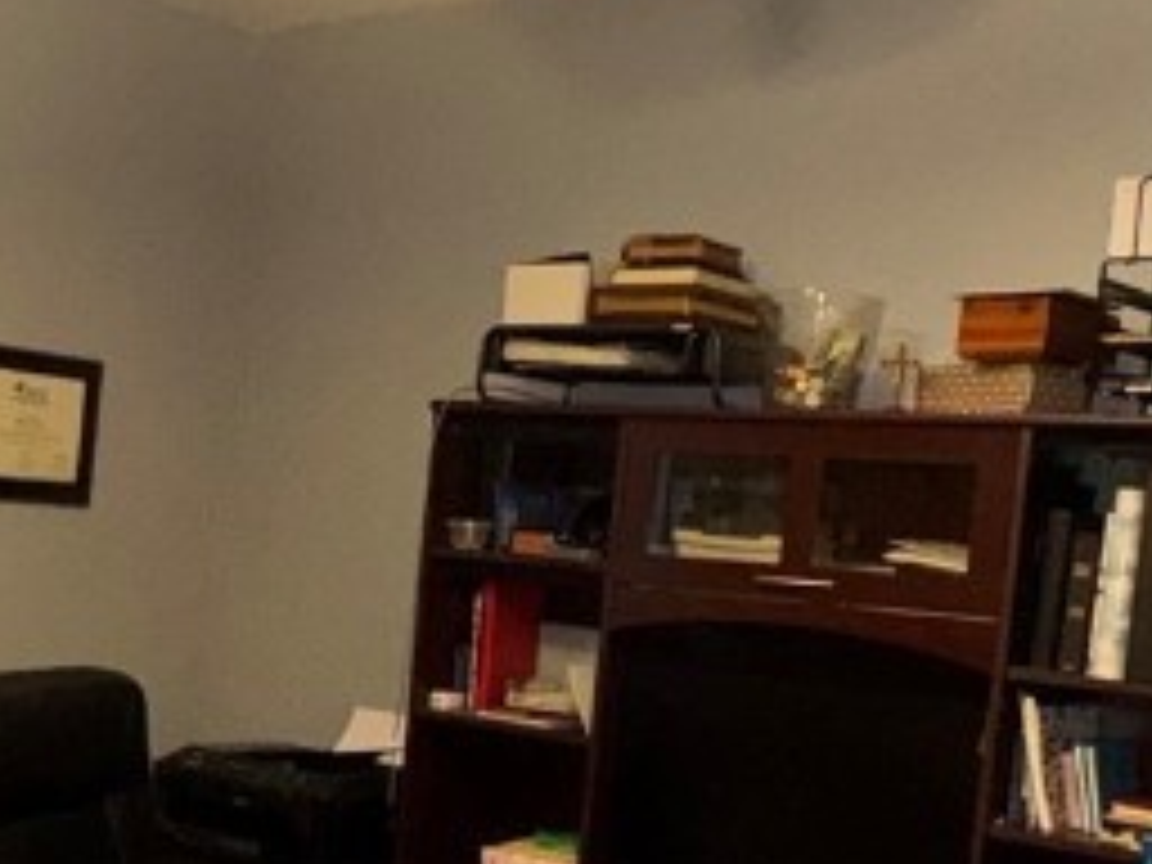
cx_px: 198
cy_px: 675
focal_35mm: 56
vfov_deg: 25.7
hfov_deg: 33.2
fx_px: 1864
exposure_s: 1/60
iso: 160
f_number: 2.2
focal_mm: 2.22
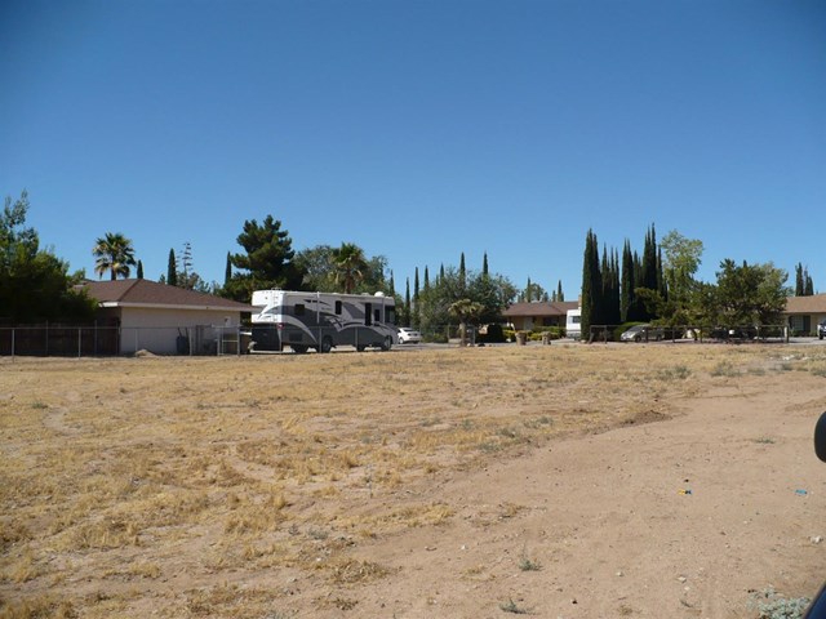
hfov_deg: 50.1
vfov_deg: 38.7
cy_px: 310
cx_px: 413
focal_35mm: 37
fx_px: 883
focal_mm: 6.1
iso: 100
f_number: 8
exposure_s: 1/320
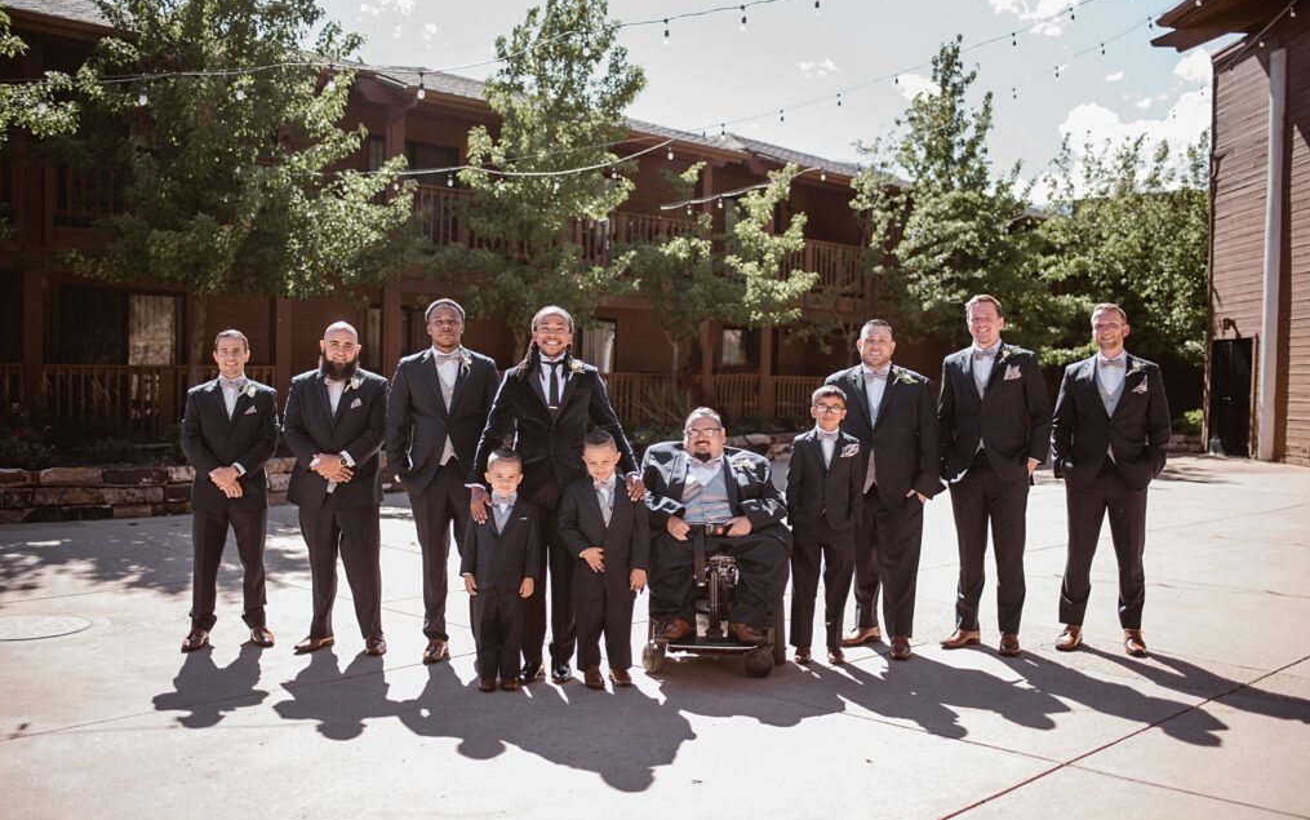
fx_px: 1286
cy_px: 424
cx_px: 650
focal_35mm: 36
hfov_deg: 54.0
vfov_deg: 35.4
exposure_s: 1/1250
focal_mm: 35
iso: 200
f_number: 1.8
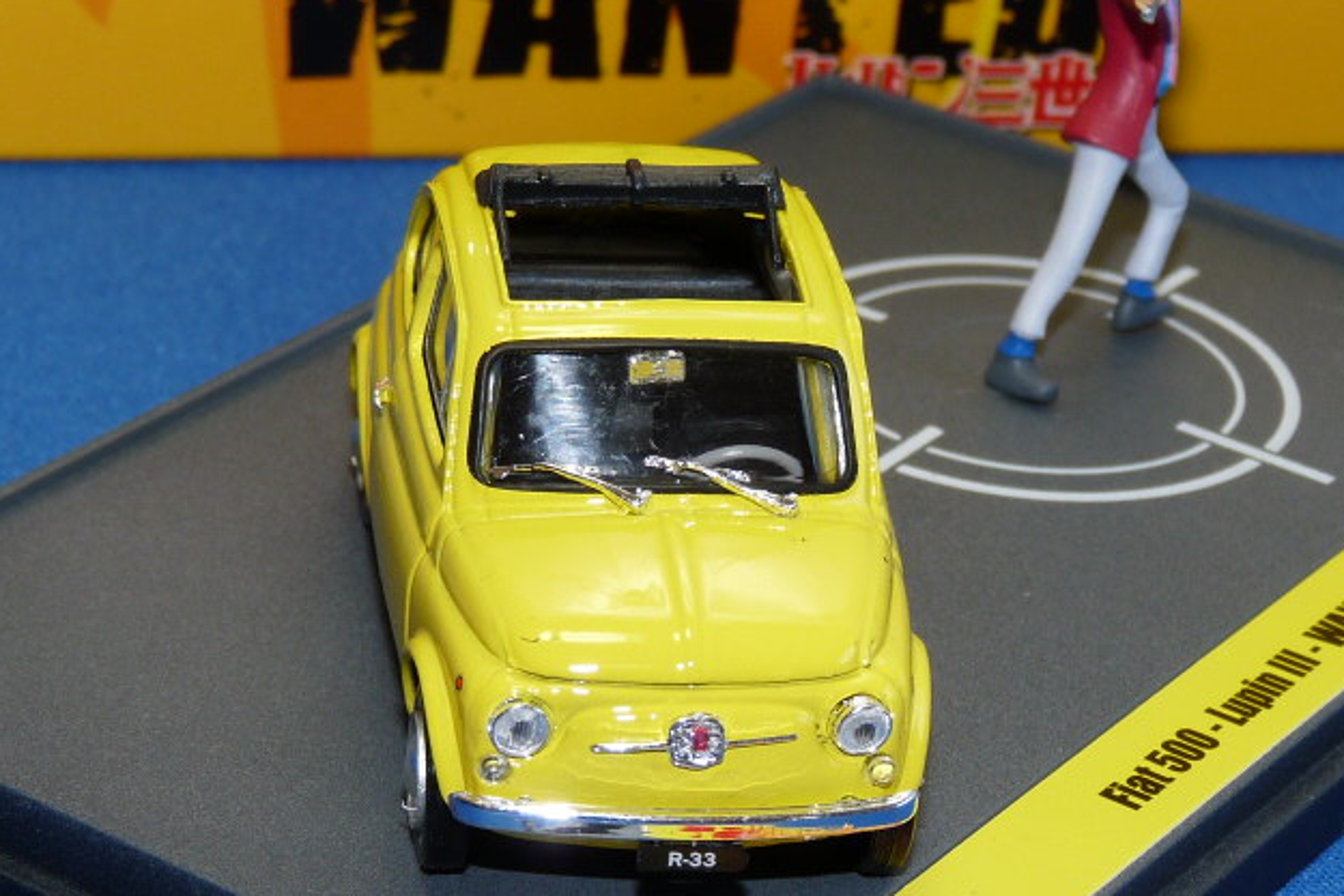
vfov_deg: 10.4
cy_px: 400
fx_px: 4929
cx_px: 686
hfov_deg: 15.5
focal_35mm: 132
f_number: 4
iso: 100
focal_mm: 12.4
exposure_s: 1/40
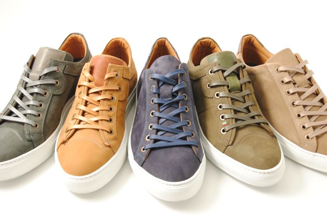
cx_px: 164
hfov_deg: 41.1
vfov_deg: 28.1
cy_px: 110
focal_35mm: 48
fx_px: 437
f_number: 9
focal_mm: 32
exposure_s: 1/60
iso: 100
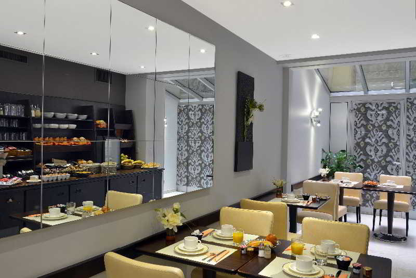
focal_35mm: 29
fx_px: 335
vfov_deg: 45.0
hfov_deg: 63.6
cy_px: 139
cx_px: 208
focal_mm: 29
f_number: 22
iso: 125
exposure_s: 4
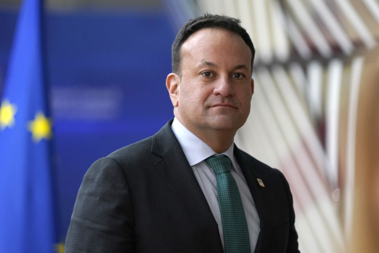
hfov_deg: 6.0
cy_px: 126
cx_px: 190
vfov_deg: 4.0
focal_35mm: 344
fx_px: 3622
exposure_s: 1/500
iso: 3200
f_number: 6.3
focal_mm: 344
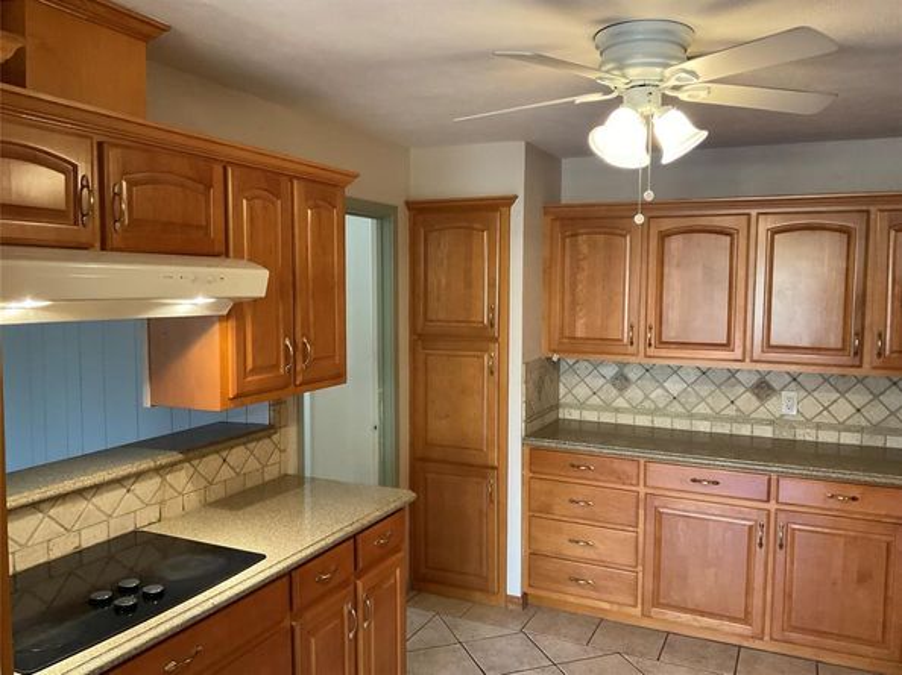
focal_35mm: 29
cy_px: 338
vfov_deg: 48.2
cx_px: 451
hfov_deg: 61.7
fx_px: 755
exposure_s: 1/60
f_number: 1.8
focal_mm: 3
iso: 160
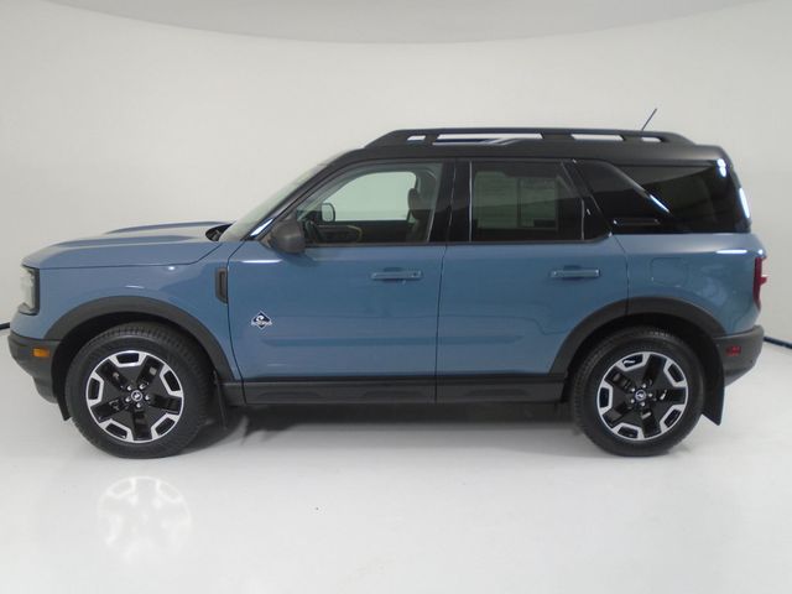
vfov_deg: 53.1
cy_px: 297
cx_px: 396
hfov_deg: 67.3
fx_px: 595
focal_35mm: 26
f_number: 3.2
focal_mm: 4.6
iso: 100
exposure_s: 1/125
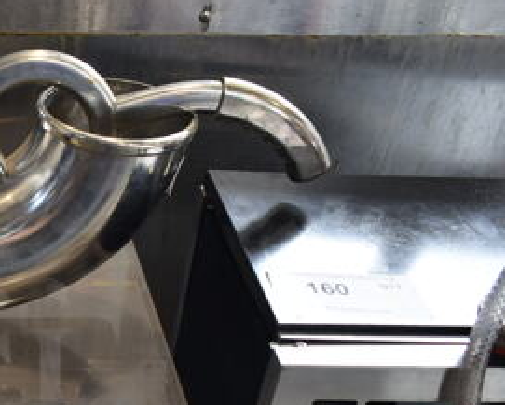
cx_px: -60
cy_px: 375
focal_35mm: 57
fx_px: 852
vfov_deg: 25.7
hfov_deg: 29.5
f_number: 3.5
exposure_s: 1/30
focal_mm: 18
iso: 180
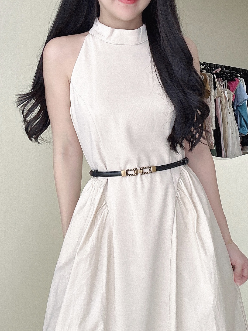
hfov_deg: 32.2
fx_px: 430
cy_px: 156
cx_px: 119
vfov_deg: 42.1
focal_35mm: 45
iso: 80
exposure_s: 1/60
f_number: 1.9
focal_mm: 2.69
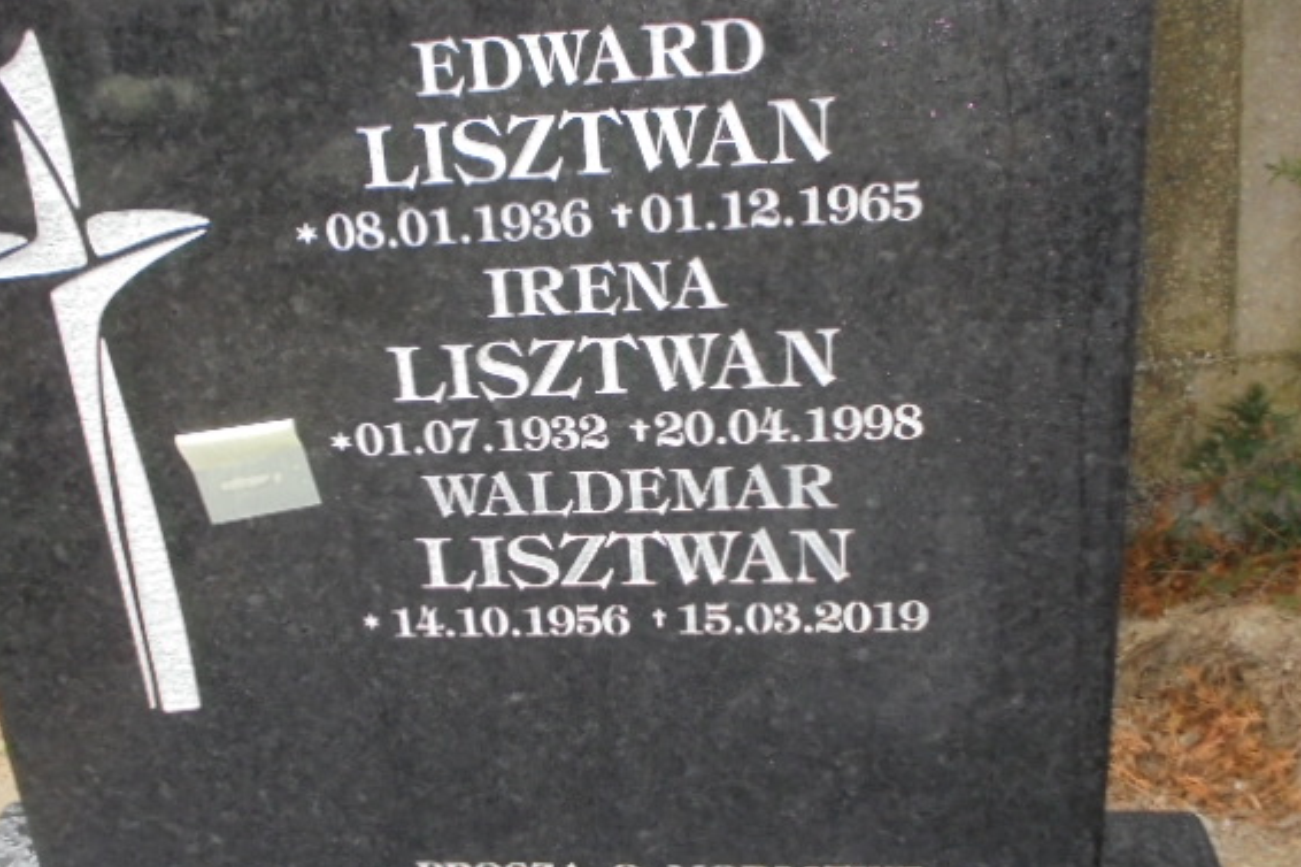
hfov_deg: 48.4
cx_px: 582
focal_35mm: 40
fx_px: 1445
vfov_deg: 33.4
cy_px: 421
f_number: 4
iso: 400
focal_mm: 6.1
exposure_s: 1/25
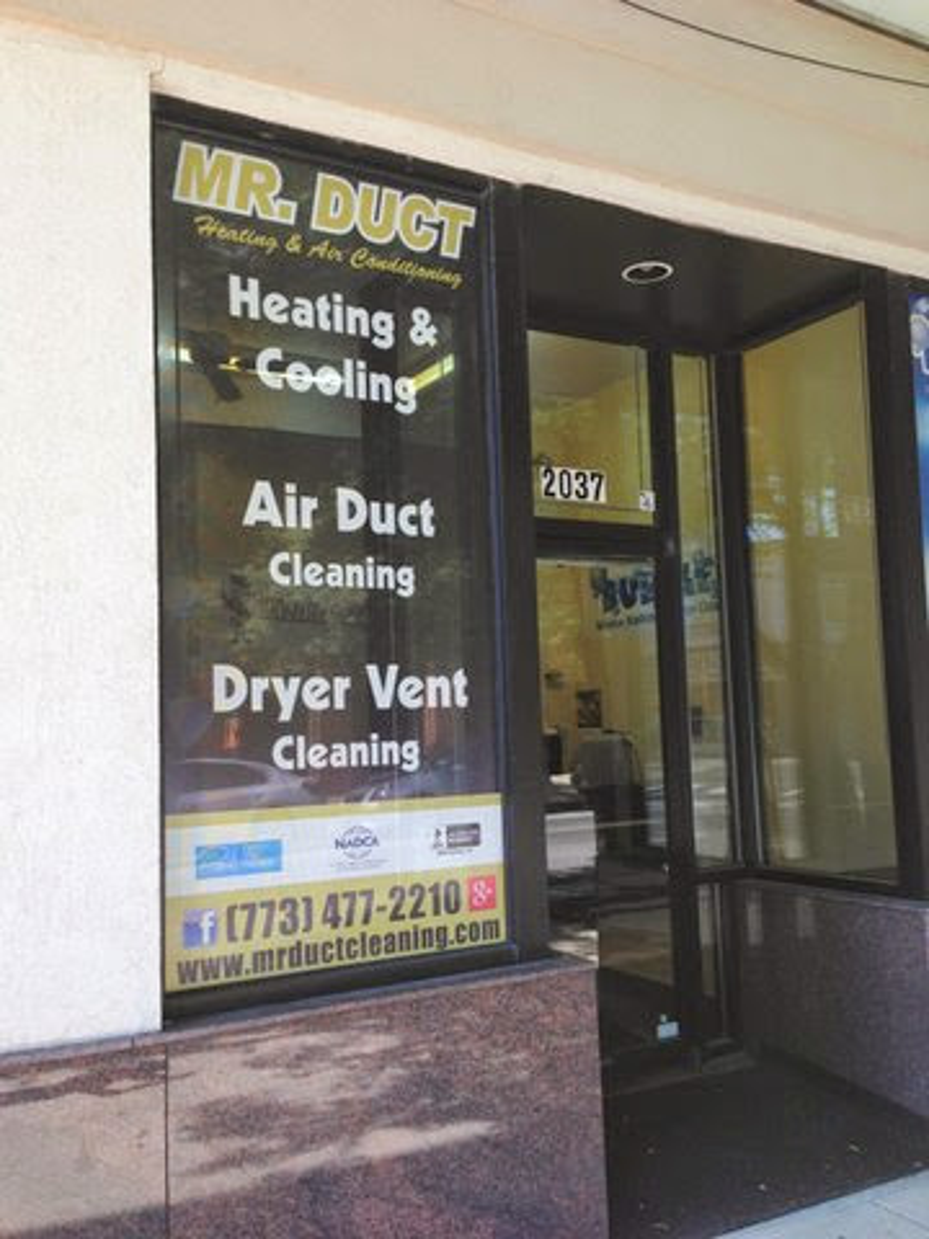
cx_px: 464
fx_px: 1181
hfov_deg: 42.9
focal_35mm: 33
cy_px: 620
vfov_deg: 55.4
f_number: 2.4
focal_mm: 4.13
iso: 50
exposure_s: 1/247
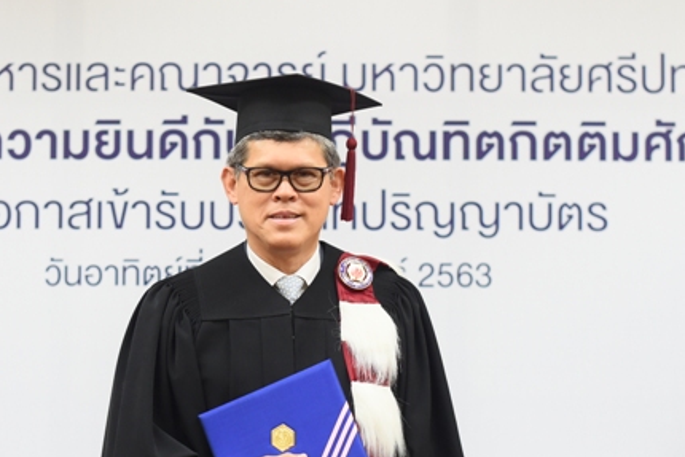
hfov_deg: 21.9
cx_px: 284
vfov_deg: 14.7
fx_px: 1770
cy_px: 280
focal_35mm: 93
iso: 1600
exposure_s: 1/200
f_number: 2.8
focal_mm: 50
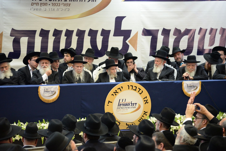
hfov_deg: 17.1
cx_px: 113
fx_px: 753
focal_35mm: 120
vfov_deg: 11.4
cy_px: 76
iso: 2500
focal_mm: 120
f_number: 4
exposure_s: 1/60
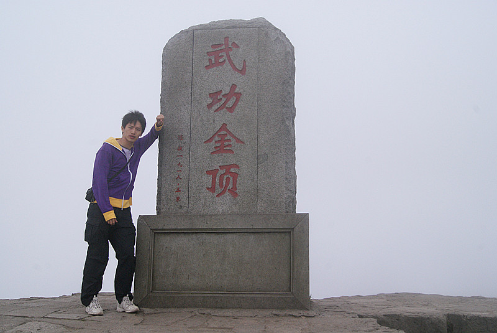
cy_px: 166
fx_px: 497
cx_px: 248
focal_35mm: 36
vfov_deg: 36.9
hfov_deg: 53.1
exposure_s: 1/500
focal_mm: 24
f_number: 10
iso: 800
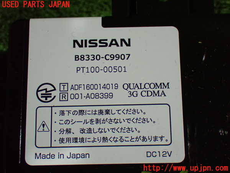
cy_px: 86
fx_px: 445
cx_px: 115
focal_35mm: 67
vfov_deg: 21.9
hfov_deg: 29.0
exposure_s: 1/60
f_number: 3.8
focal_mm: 11.88
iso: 1250
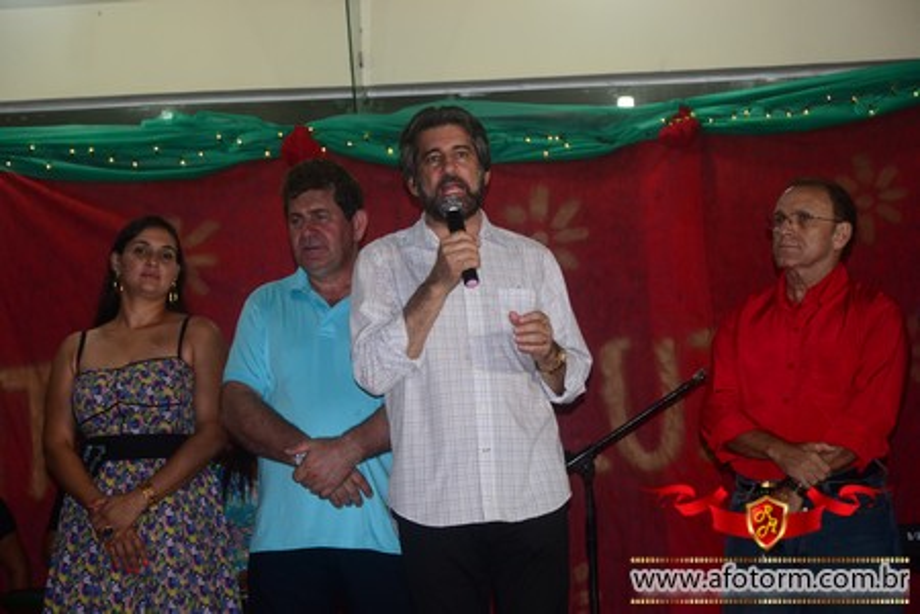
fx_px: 2683
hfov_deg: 19.5
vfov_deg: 13.0
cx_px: 460
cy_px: 307
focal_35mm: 105
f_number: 5.3
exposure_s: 1/100
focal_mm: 70
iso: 800
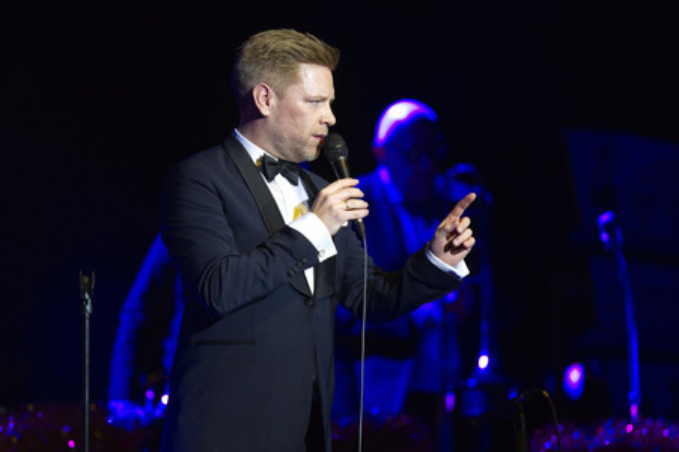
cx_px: 340
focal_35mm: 270
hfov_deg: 7.6
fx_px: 5089
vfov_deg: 5.1
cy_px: 226
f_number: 2.8
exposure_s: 1/200
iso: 1600
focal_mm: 270
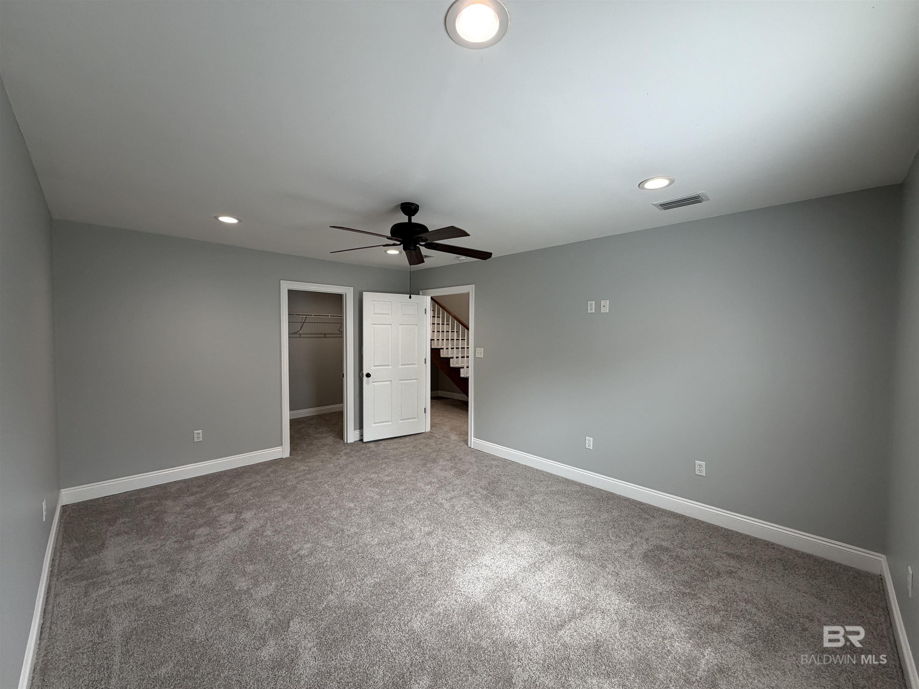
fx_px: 372
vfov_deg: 85.7
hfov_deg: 102.1
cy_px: 344
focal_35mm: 14
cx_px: 460
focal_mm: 2.22
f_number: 2.2
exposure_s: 1/120
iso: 100
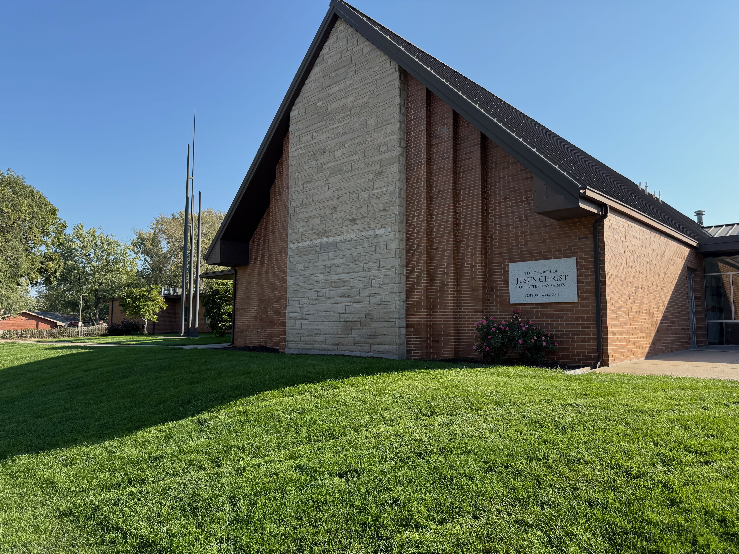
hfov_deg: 71.6
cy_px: 277
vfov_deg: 56.8
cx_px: 370
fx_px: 512
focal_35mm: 24
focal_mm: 6.76
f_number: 1.78
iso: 100
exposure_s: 1/2907
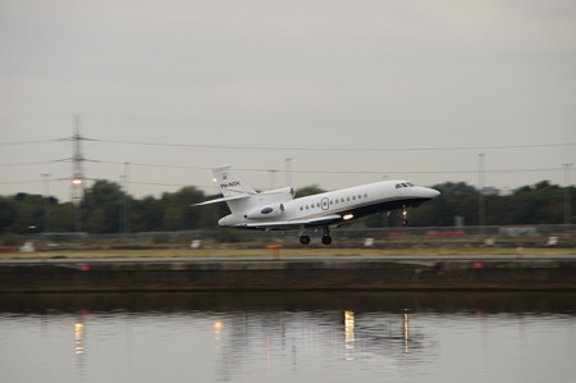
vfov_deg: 6.8
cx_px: 288
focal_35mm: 202
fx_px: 3228
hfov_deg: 10.2
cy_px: 192
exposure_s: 1/125
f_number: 8
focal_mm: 135
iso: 1000
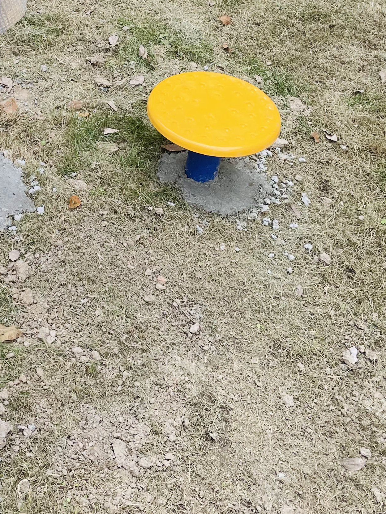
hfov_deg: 22.4
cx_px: 0
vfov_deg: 29.3
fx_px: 937
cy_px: 35
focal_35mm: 63
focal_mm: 4.2
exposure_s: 1/506
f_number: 1.6
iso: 32
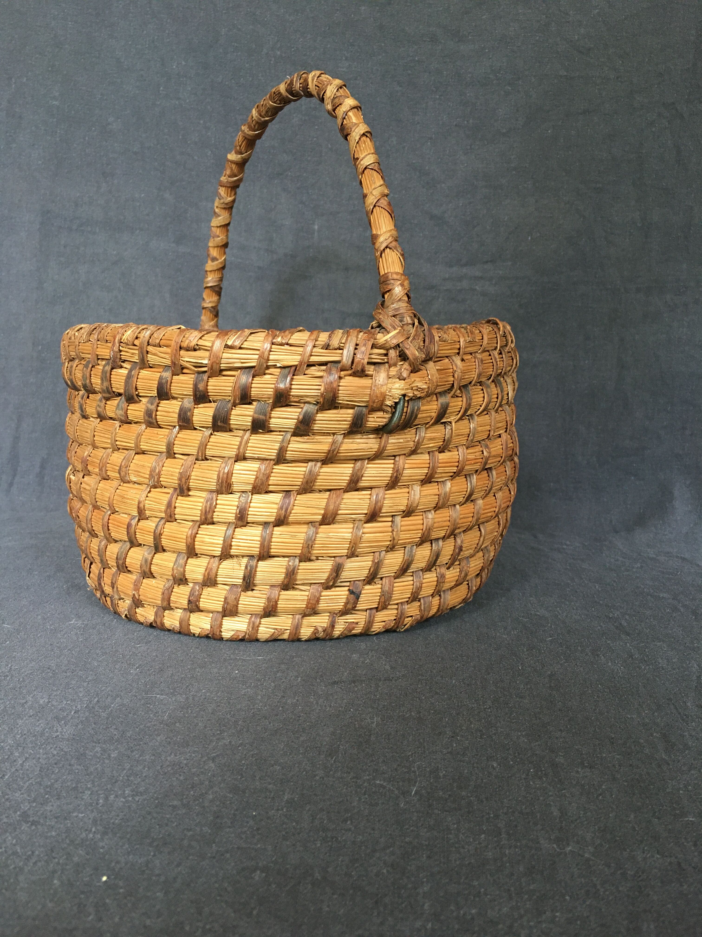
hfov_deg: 48.2
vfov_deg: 61.7
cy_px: 468
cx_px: 351
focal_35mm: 29
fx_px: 784
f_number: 2.2
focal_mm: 4.15
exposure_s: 1/33
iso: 160
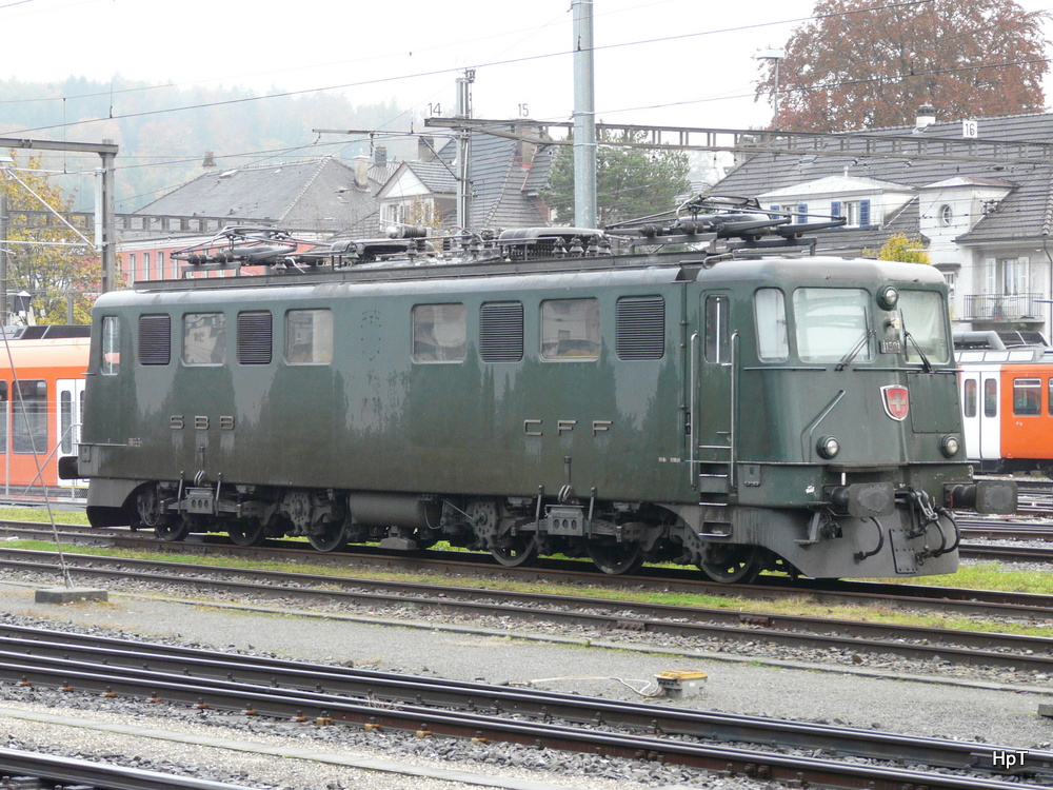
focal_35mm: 109
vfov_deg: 13.6
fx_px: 3316
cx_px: 526
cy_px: 395
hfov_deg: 18.0
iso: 200
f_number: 3.6
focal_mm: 18
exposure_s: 1/50
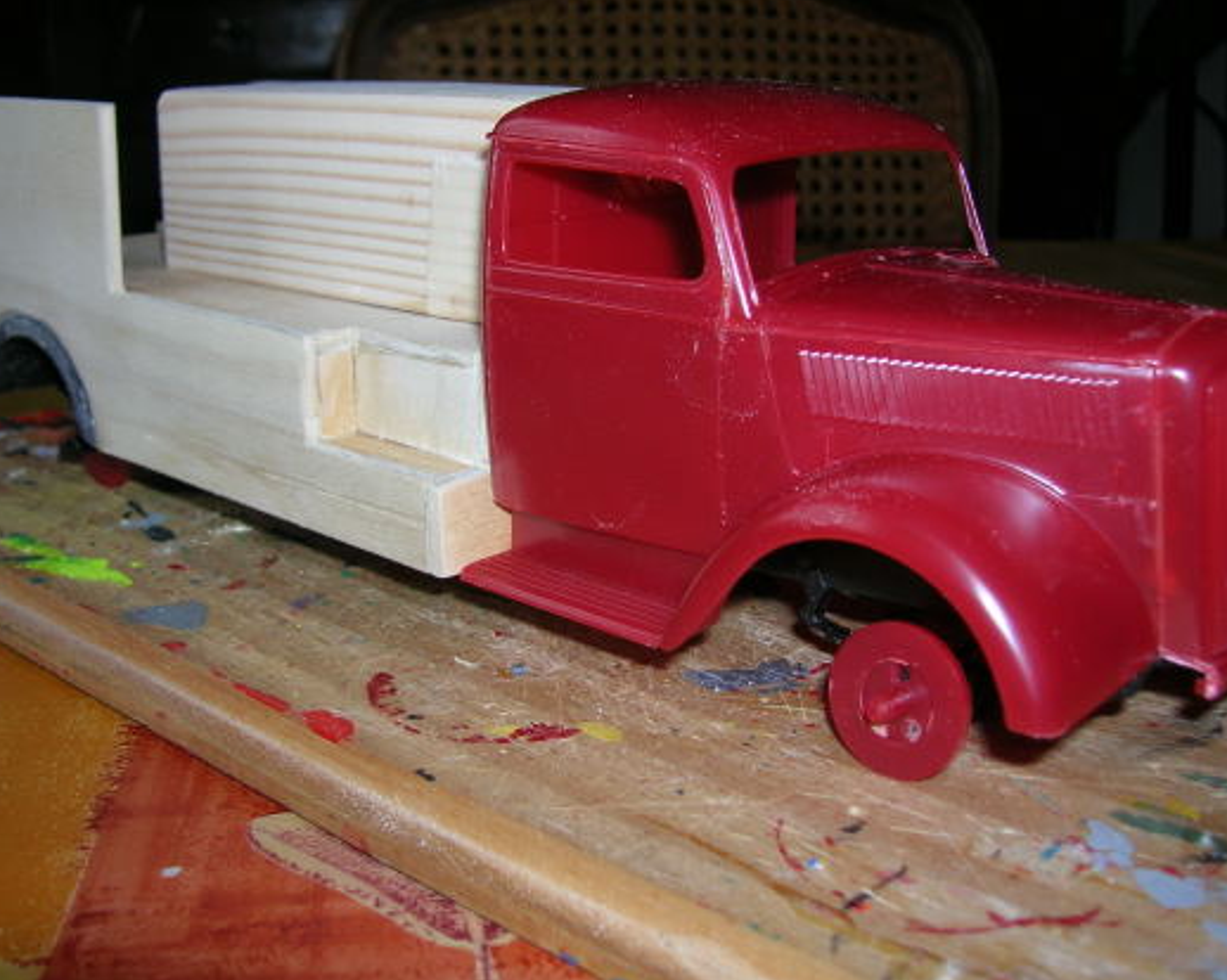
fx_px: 1488
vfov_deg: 36.4
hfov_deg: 44.8
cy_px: 417
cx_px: 606
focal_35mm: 41
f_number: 2.9
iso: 50
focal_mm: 5.7
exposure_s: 1/60.1
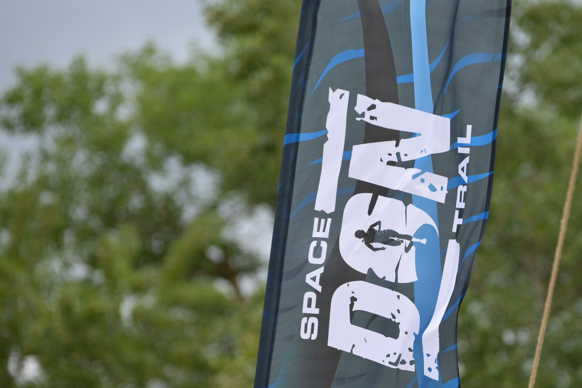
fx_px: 3411
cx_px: 401
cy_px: 268
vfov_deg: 6.5
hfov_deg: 9.7
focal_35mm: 211
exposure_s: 1/800
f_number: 2.8
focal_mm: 128
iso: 80
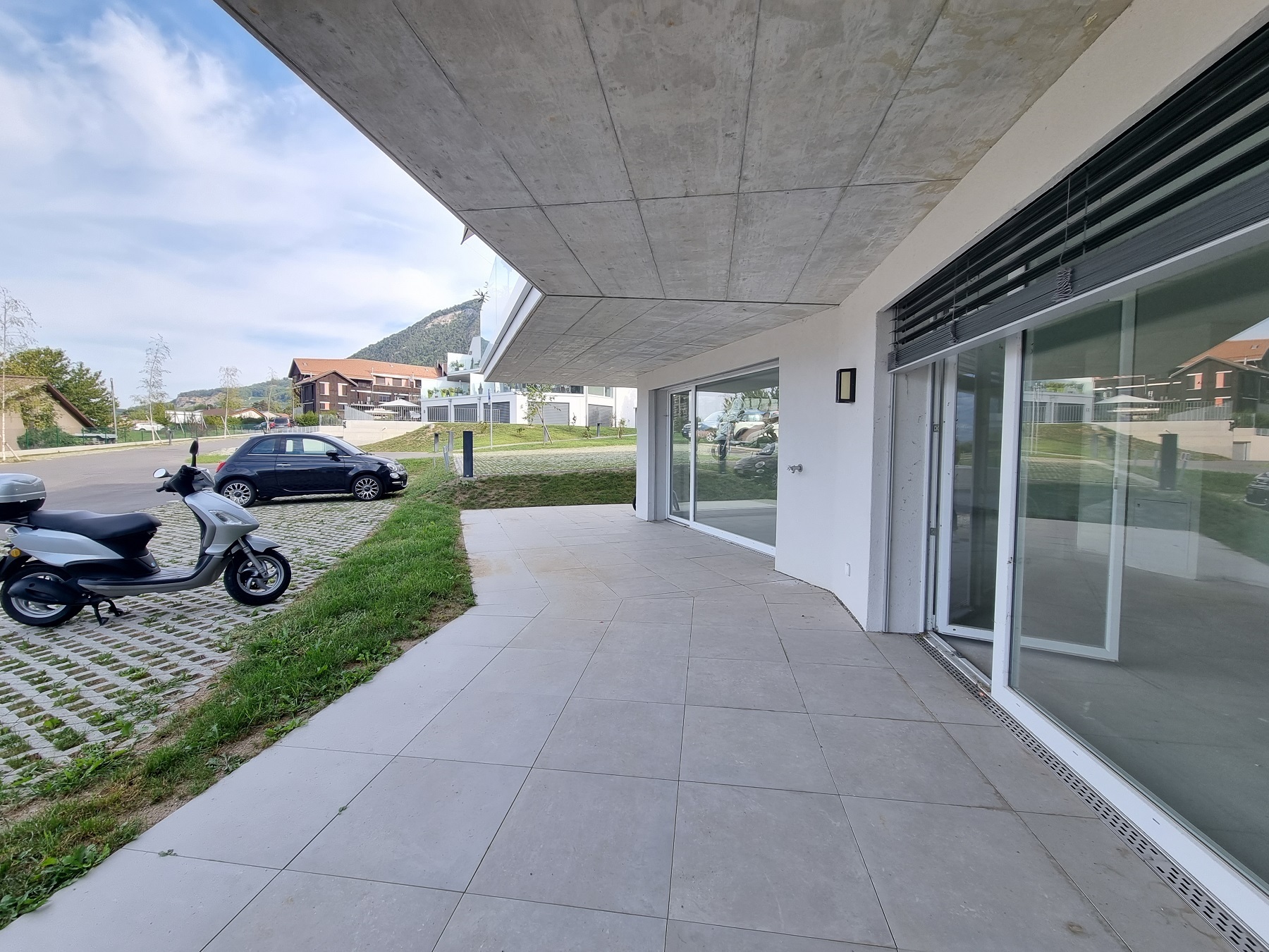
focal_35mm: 13
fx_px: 477
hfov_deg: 106.2
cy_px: 476
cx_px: 634
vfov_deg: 89.9
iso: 50
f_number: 2.2
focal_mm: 2.2
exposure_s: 1/226
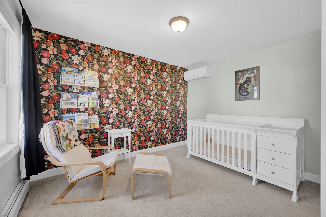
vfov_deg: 81.1
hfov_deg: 104.3
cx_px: 163
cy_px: 108
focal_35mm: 14
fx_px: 127
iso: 250
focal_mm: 14
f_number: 7.1
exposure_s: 1/4
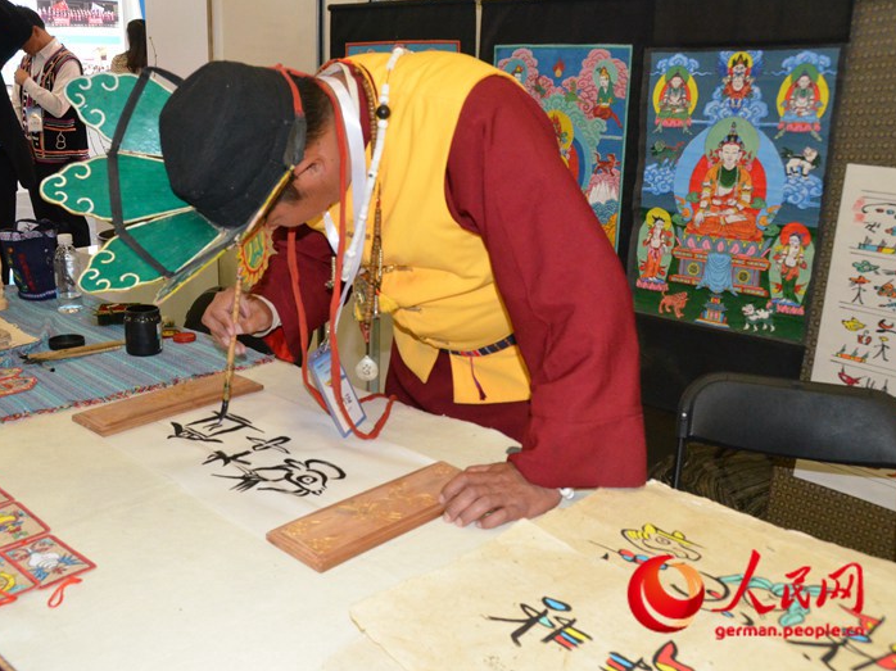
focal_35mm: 33
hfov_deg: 55.2
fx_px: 854
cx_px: 399
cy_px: 335
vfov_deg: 42.9
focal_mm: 20
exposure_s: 1/80
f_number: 7.1
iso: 4000
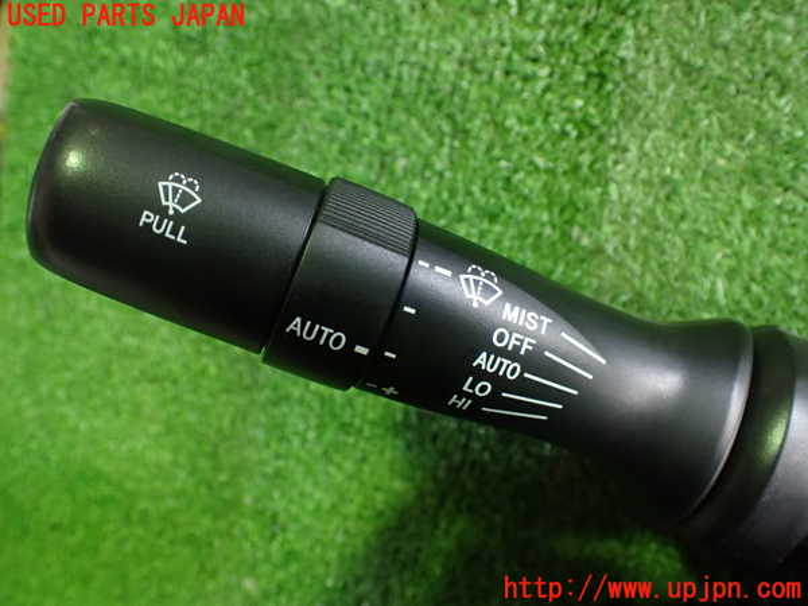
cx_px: 404
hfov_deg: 60.0
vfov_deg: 46.8
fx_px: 700
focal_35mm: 30
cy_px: 303
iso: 800
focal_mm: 5.4
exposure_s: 1/40
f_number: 2.3
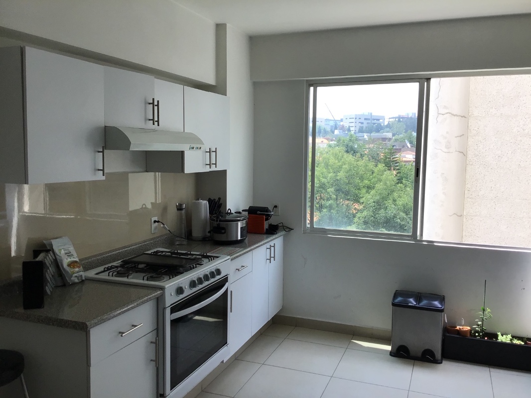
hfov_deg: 58.3
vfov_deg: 45.5
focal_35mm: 31
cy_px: 199
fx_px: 476
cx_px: 266
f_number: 2.4
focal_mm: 3.3
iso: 25
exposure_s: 1/234
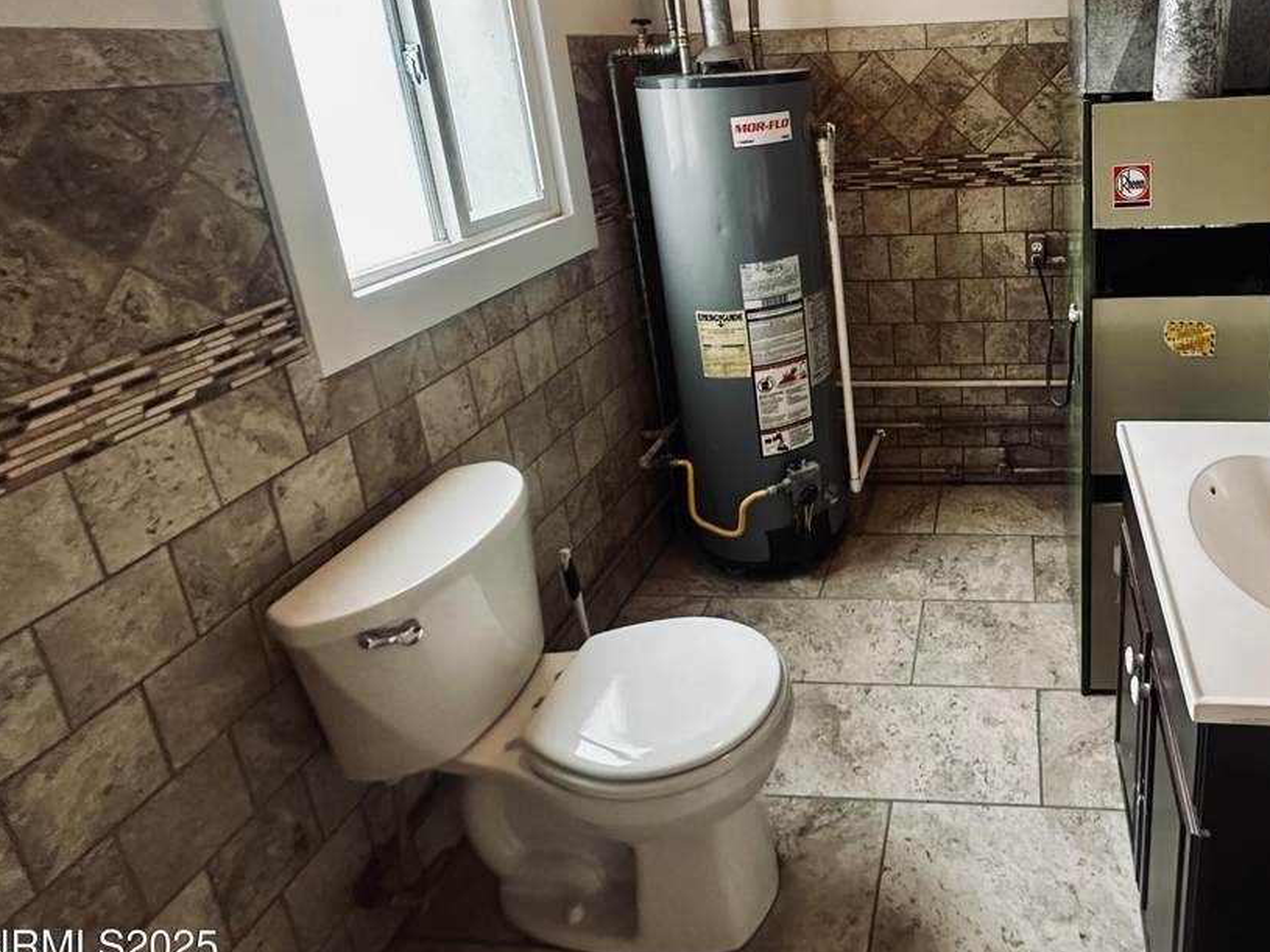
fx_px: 807
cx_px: 943
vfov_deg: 58.6
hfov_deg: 71.5
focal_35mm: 22
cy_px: 266
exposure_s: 1/60
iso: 800
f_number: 2.2
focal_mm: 2.22
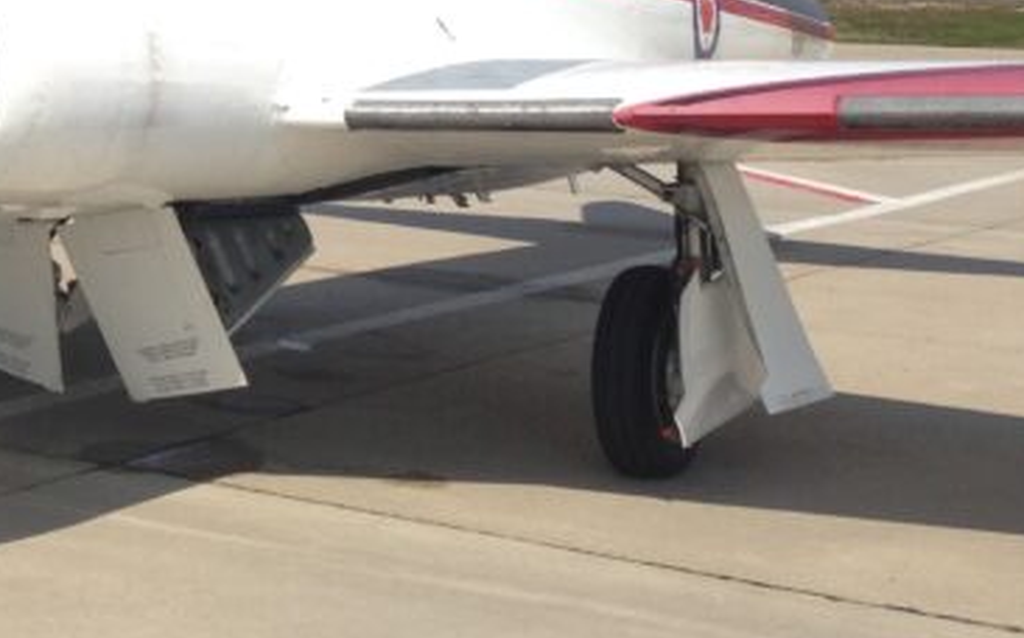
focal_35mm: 98
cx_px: -148
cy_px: -165
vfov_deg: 12.9
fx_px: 2732
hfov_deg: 20.1
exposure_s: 1/2262
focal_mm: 4.12
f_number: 2.4
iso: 50
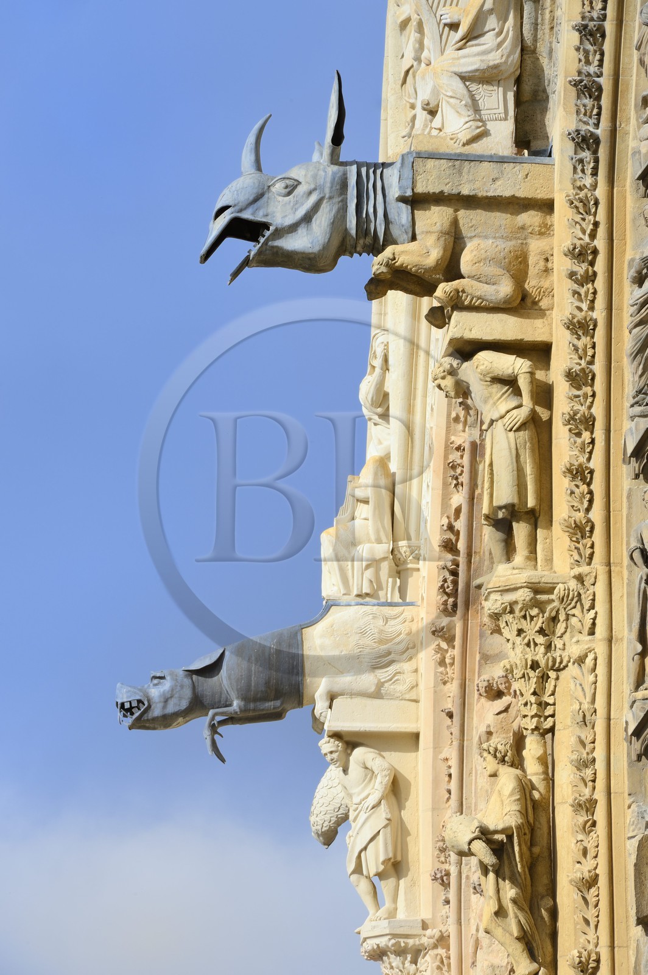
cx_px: 324
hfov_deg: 6.9
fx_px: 5409
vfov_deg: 10.3
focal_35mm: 200
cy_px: 488
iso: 200
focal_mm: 200
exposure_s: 1/160
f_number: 18
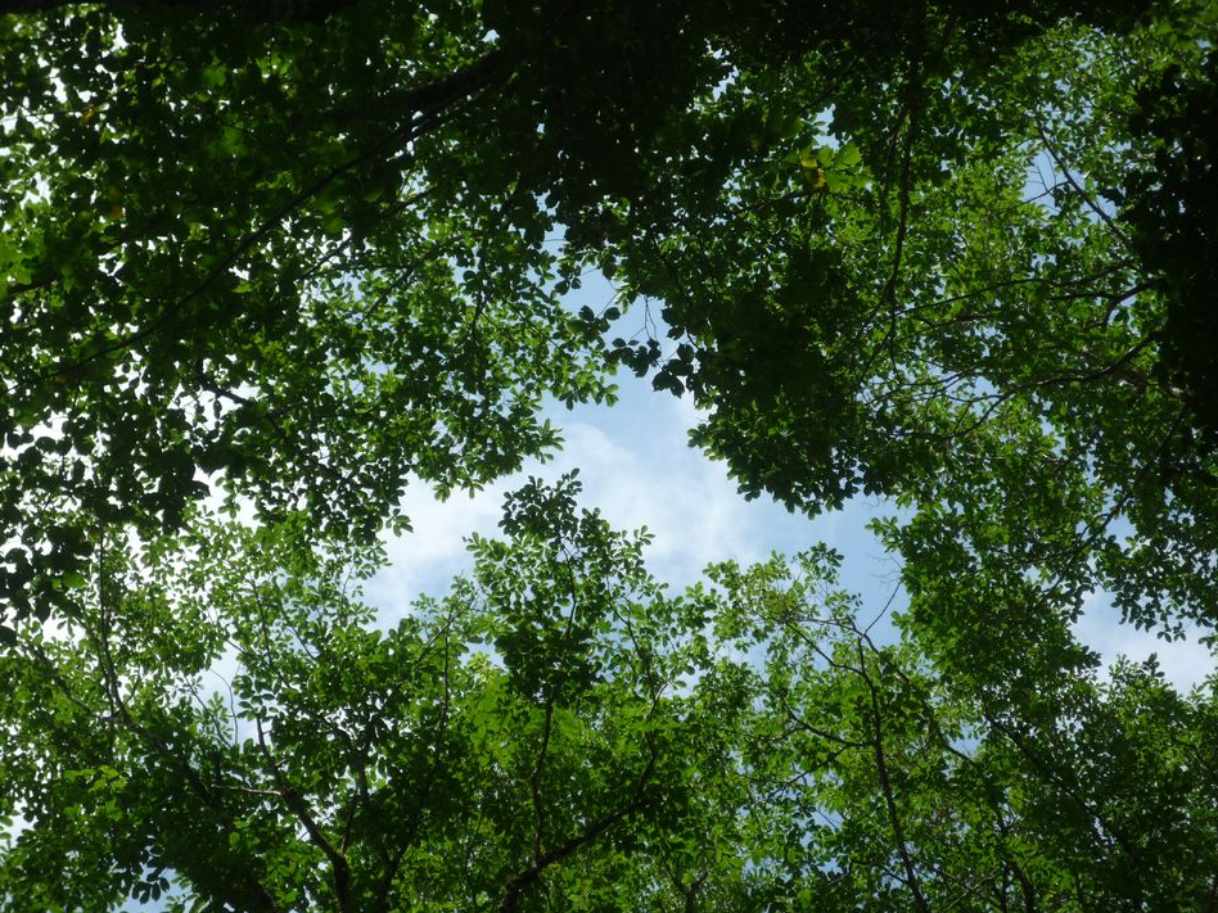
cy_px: 434
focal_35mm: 81
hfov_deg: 24.1
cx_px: 601
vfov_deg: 18.2
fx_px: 2850
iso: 100
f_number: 4.9
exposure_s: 1/400
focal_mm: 13.2
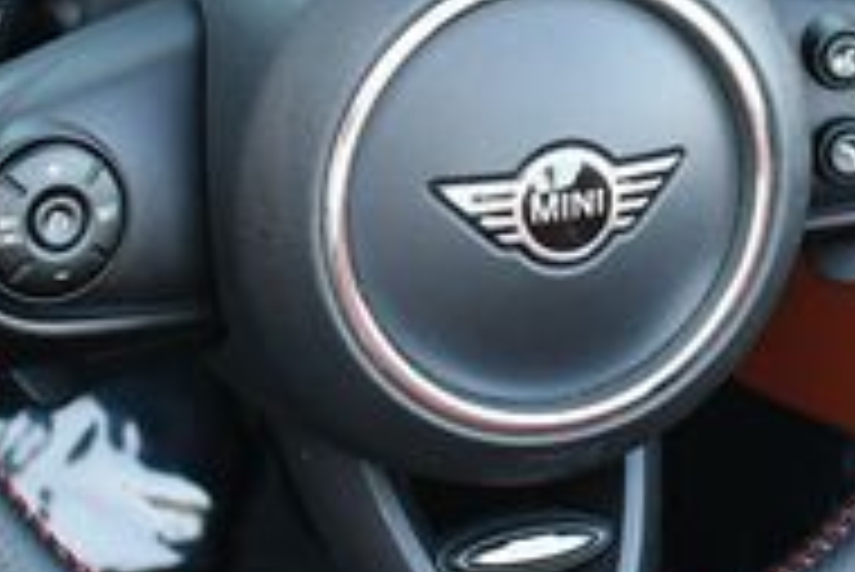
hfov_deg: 16.8
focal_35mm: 121
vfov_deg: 11.3
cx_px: 626
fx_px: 2876
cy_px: 90
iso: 720
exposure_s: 1/250
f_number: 3.5
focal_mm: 18
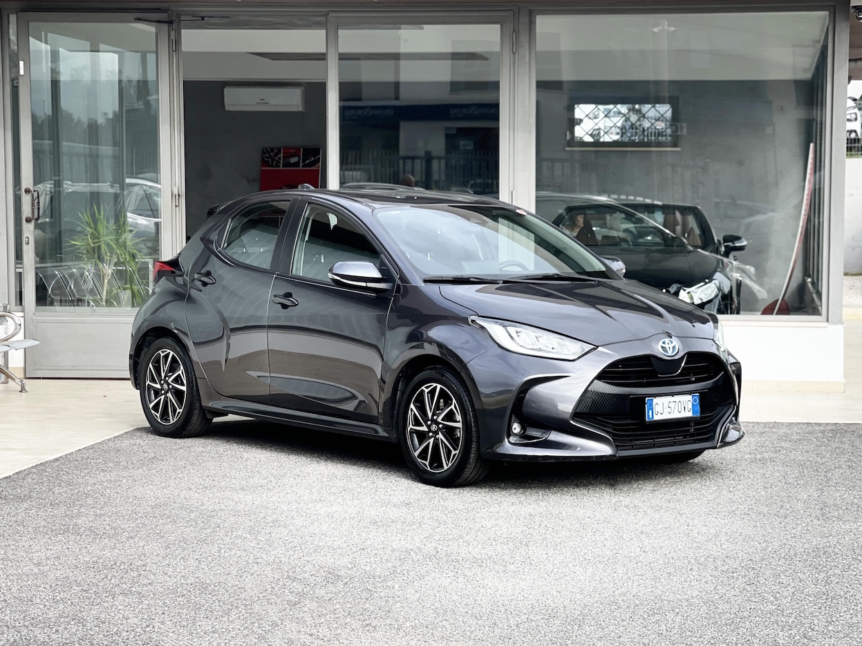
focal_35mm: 64
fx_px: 1594
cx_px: 431
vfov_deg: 22.9
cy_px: 323
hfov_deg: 30.3
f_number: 2.2
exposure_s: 1/475
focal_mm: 7.5
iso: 32
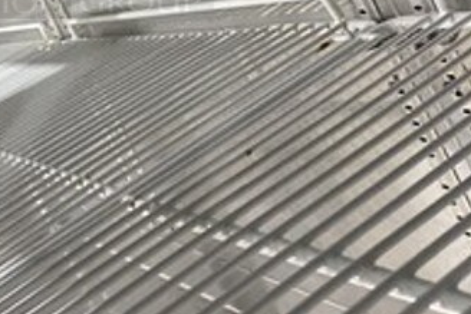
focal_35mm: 67
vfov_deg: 19.2
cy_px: -57
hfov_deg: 29.0
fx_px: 877
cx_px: 55
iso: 500
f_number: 1.8
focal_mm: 4.25
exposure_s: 1/40
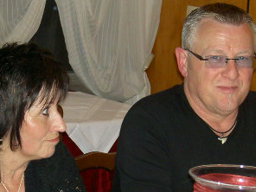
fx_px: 1102
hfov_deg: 13.2
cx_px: 107
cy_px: 138
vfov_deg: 9.9
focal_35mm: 149
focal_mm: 14.2
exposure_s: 1/73
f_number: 3.7
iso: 100
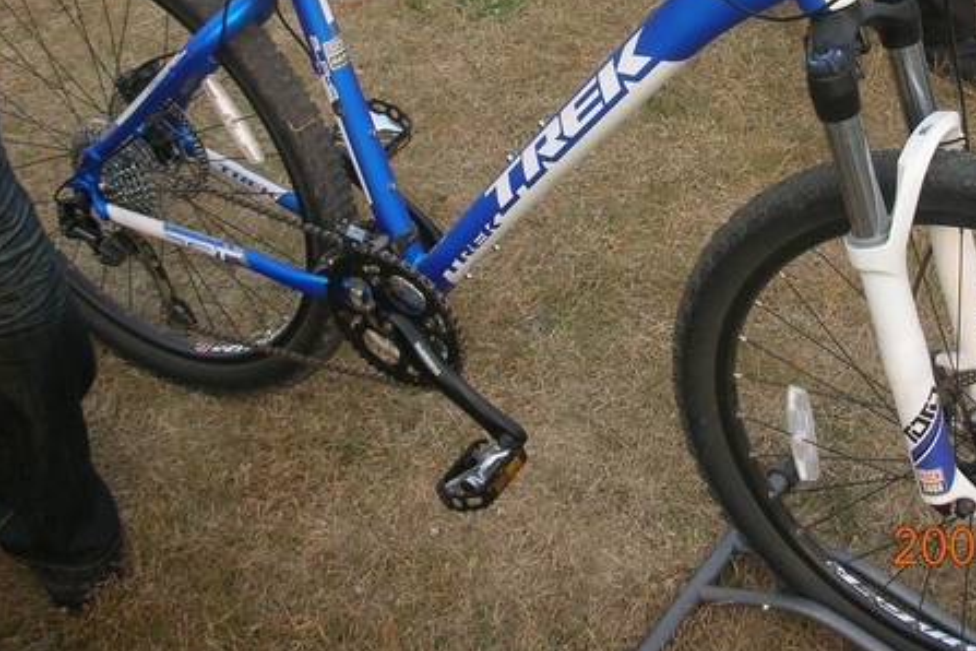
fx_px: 1545
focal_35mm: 57
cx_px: 673
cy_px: 93
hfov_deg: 34.6
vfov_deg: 23.3
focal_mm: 5.8
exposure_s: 1/116
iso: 50
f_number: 3
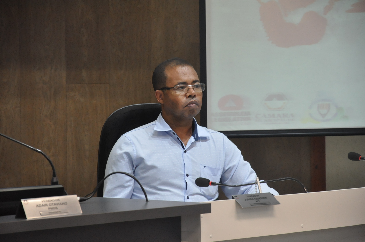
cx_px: 182
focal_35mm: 158
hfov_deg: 13.1
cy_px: 121
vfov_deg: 8.7
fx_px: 1595
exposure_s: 1/125
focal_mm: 105
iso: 2000
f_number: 5.6
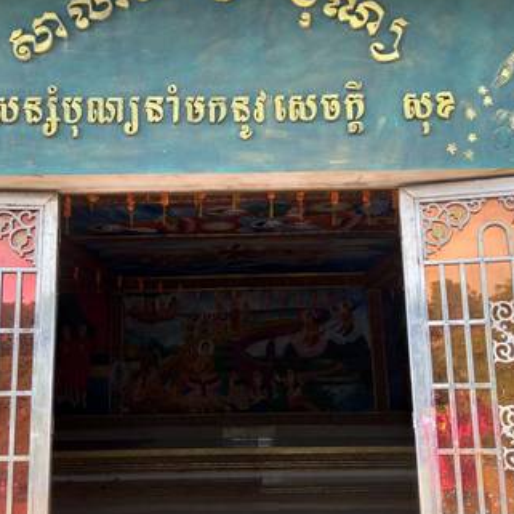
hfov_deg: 39.0
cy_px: 243
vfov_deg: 39.2
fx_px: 722
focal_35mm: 43
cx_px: 208
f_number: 1.7
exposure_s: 1/321
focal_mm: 3.93
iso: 40
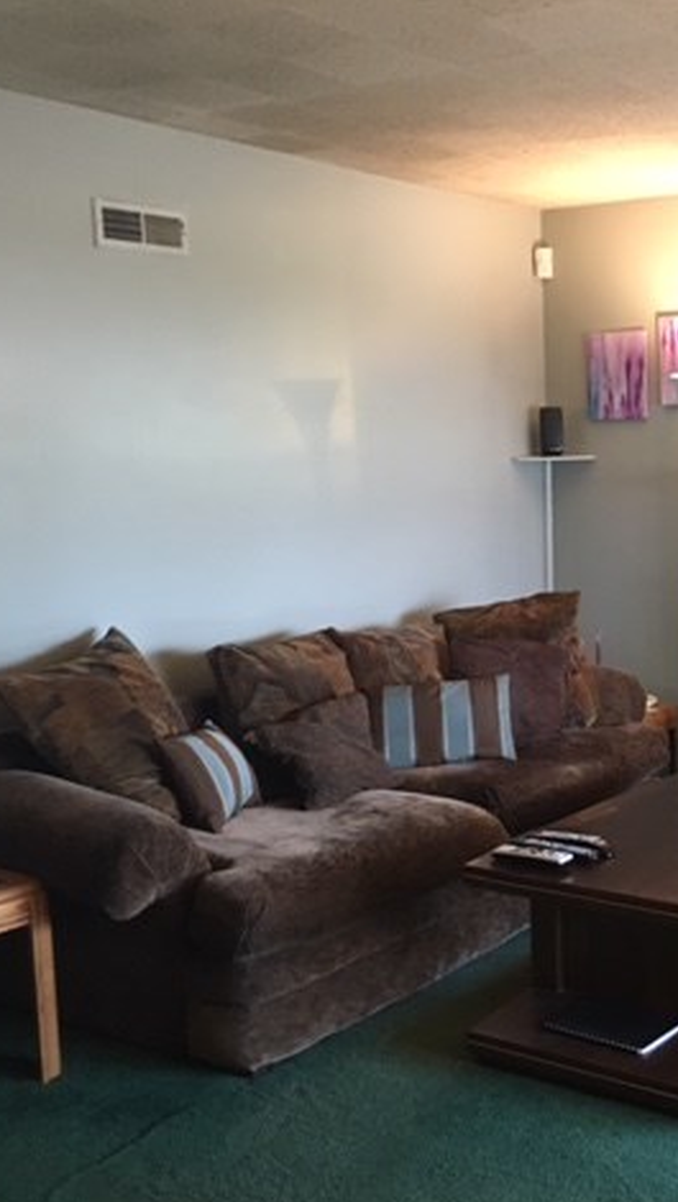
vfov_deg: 47.3
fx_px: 1372
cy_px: 604
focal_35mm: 43
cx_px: 622
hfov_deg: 26.7
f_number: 2.2
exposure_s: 1/17
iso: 200
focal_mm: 4.15
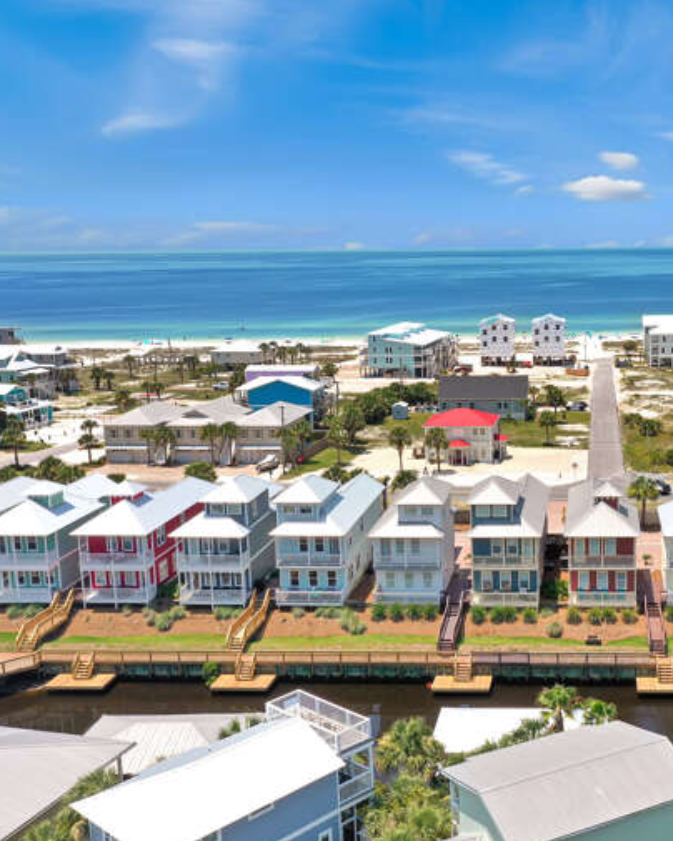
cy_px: 425
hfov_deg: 35.7
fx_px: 996
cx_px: 568
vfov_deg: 45.8
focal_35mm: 40
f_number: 5.6
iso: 100
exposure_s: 1/400
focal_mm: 10.26
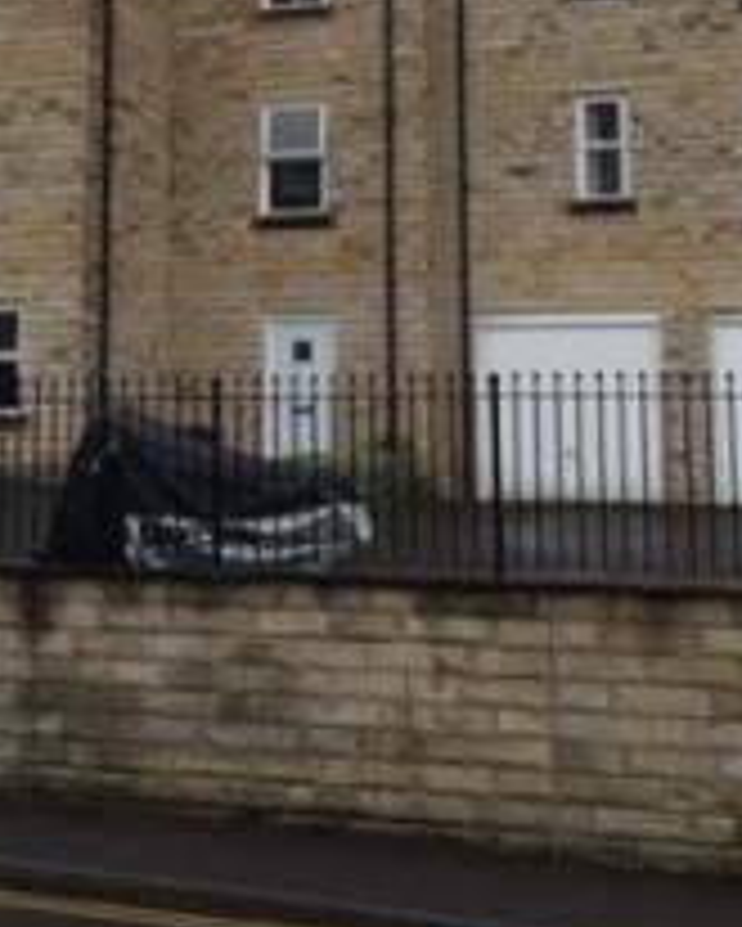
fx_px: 2194
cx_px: 155
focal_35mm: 80
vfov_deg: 23.0
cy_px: 20
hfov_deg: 19.0
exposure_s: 1/898
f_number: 2.2
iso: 32
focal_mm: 4.15
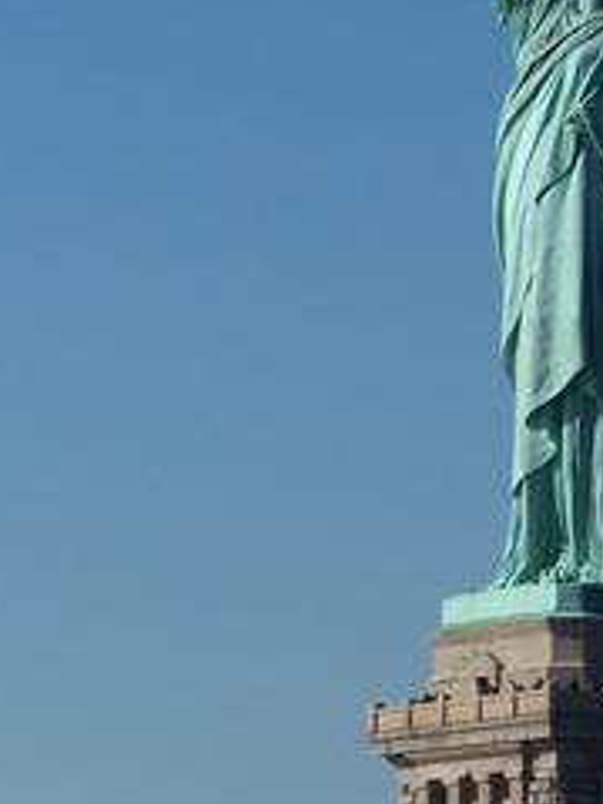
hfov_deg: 4.3
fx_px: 8060
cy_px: 613
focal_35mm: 347
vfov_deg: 5.7
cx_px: 600
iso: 80
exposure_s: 1/500
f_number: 6.3
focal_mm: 23.1
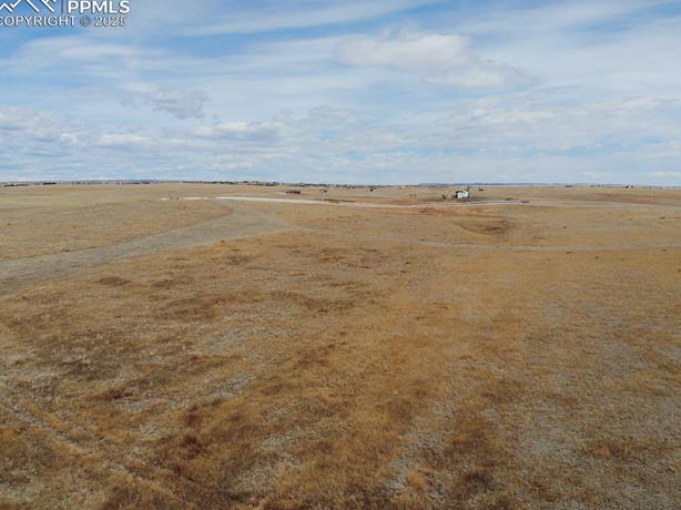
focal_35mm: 25
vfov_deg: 54.8
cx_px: 346
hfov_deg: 69.4
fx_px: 492
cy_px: 253
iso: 101
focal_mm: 4.5
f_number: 2.8
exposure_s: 1/1848
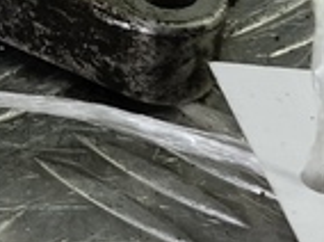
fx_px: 1551
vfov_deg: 8.8
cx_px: -68
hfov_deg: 11.7
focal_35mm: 166
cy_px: -23
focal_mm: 4.11
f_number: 1.6
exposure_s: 1/33.3
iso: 100
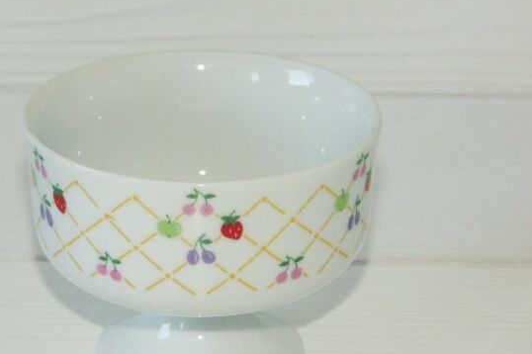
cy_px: 199
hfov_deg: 15.8
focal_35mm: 130
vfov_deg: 10.5
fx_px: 1920
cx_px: 221
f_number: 5.6
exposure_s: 1/100
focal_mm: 26.09
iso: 200
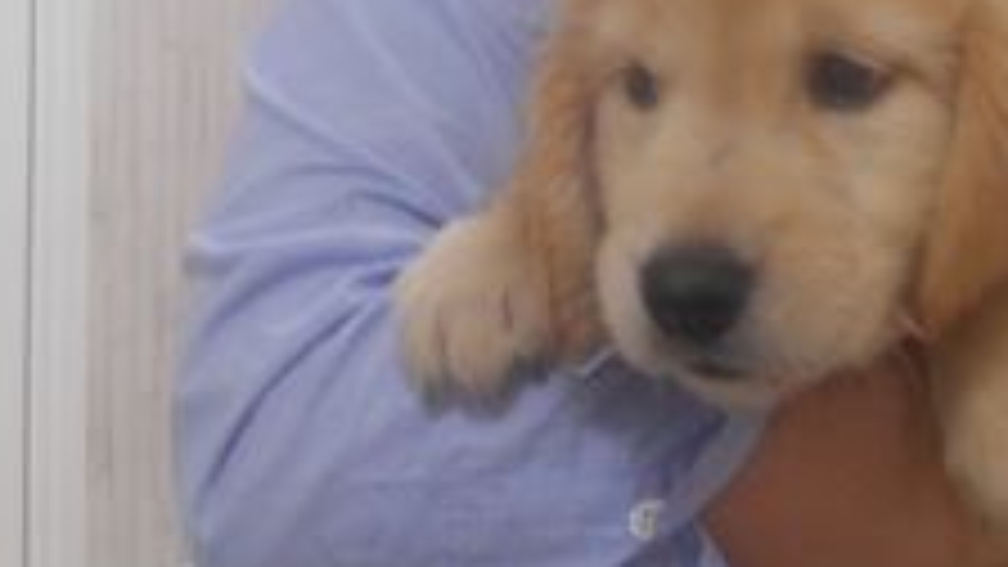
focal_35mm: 76
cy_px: -180
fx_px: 2031
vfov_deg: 15.1
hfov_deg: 27.1
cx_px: 855
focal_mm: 4.6
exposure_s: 1/30
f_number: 3.2
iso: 140
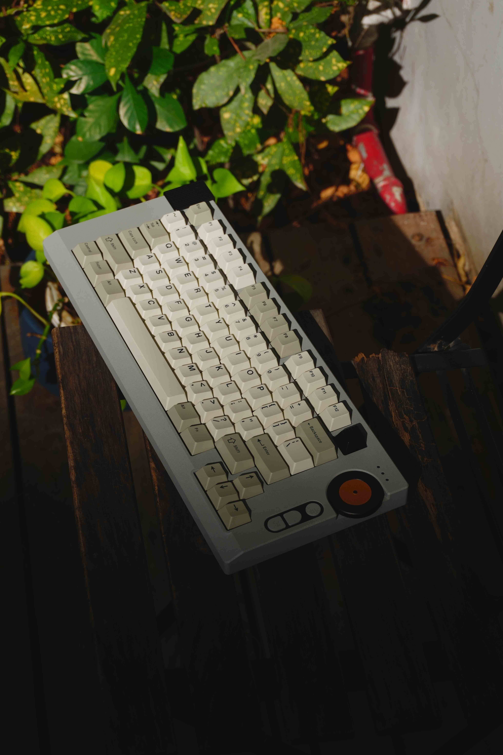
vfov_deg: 27.0
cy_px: 378
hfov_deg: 18.2
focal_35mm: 75
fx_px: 1572
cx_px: 252
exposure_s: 1/500
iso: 64
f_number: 7.1
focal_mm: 50
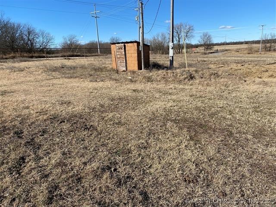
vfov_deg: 53.1
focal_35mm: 26
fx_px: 207
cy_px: 104
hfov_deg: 67.3
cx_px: 138
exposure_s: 1/2890
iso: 32
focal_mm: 4.25
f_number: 1.8
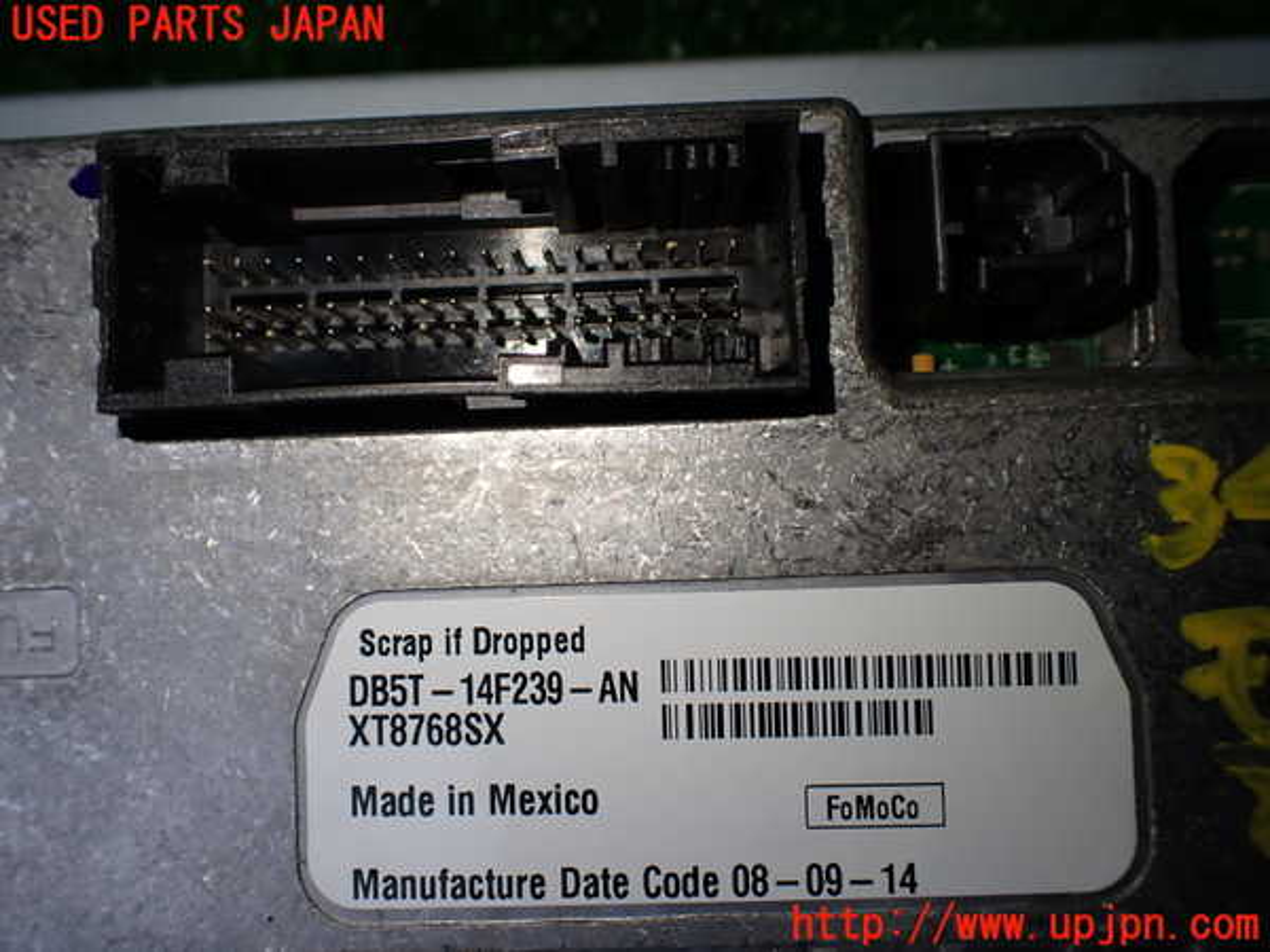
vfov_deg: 46.8
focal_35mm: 30
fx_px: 1101
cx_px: 635
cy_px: 476
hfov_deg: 60.0
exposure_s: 1/125
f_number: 2.3
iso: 125
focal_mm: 5.4
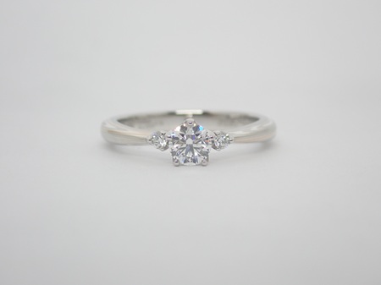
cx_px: 190
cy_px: 142
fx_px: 902
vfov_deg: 18.0
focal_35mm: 82
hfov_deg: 23.8
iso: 200
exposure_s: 1/125
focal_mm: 14.62
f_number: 4.3
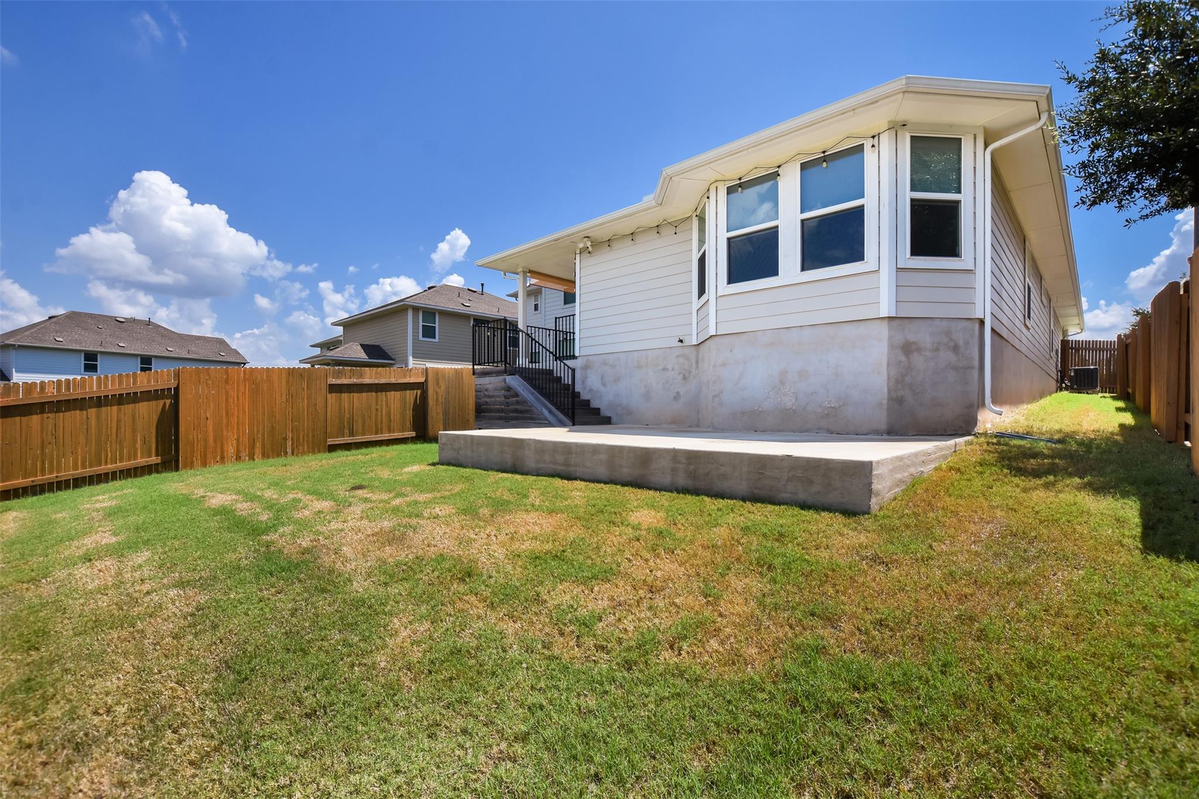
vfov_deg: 77.3
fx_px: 500
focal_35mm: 15
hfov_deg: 100.4
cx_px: 600
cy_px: 400
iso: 200
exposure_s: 1/160
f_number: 8
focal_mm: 10
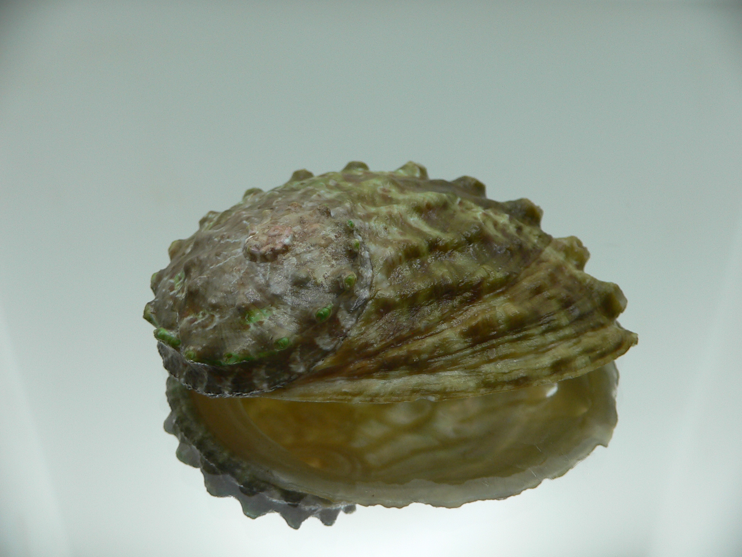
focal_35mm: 35
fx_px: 750
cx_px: 371
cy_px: 278
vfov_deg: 40.7
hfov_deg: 52.6
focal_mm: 4.6
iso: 80
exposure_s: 1/80
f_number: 2.8
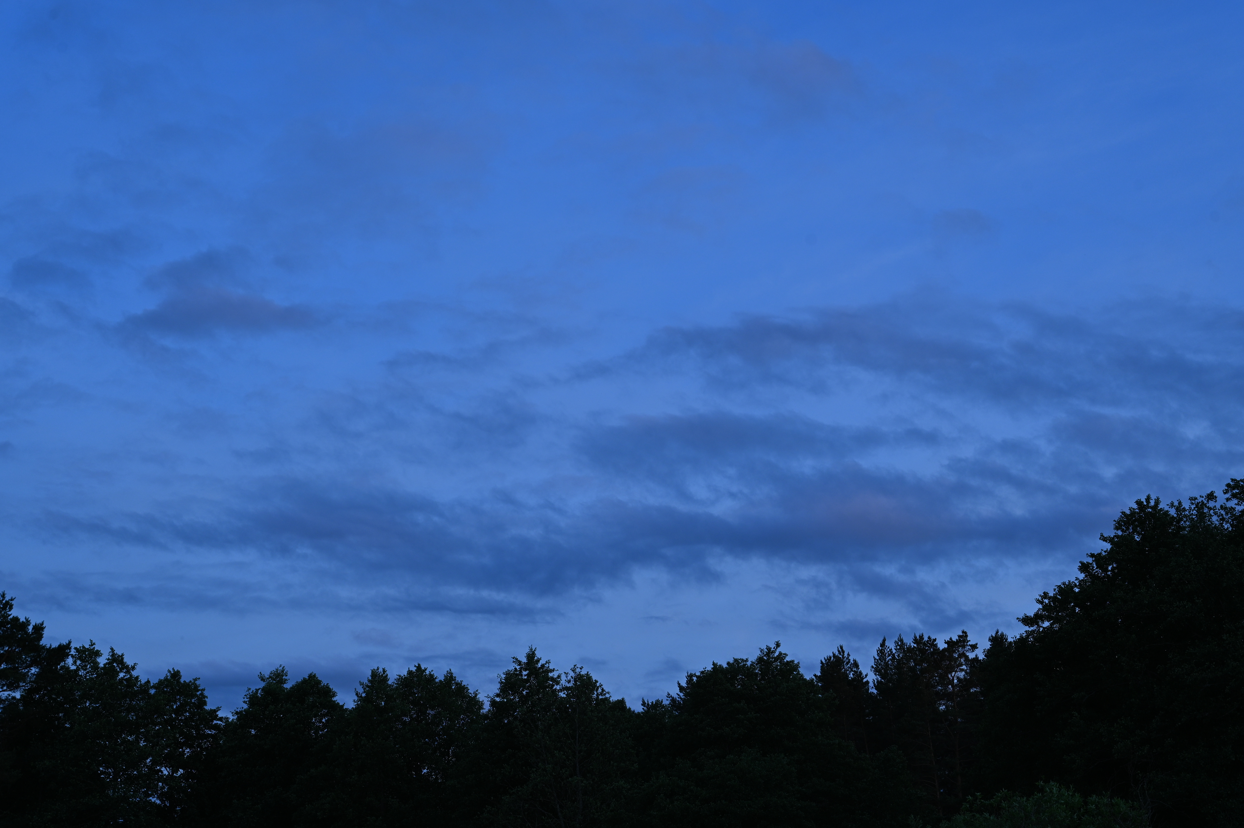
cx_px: 622
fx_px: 1899
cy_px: 414
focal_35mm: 55
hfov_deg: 36.3
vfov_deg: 24.6
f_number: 8
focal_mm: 55
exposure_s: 1/100
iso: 280
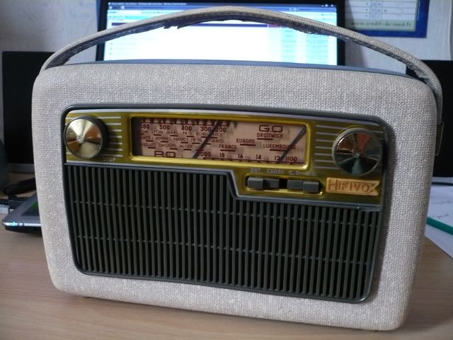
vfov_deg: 40.7
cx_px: 226
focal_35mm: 35
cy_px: 170
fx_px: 458
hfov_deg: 52.6
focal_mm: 5.8
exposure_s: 1/8
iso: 250
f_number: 2.8
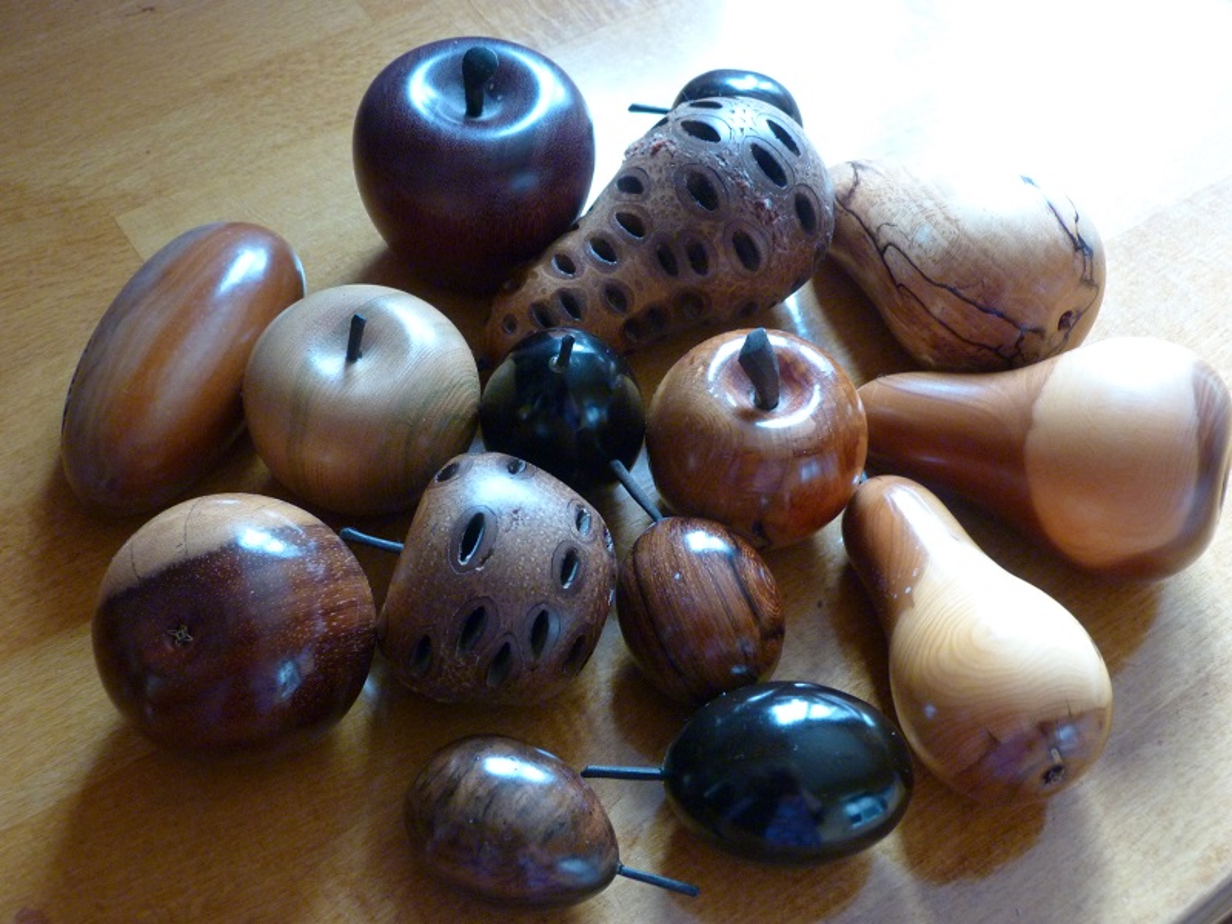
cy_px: 462
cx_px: 616
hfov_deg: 44.8
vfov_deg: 34.3
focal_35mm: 42
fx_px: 1495
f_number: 3.2
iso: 400
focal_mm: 7.6
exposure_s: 1/20
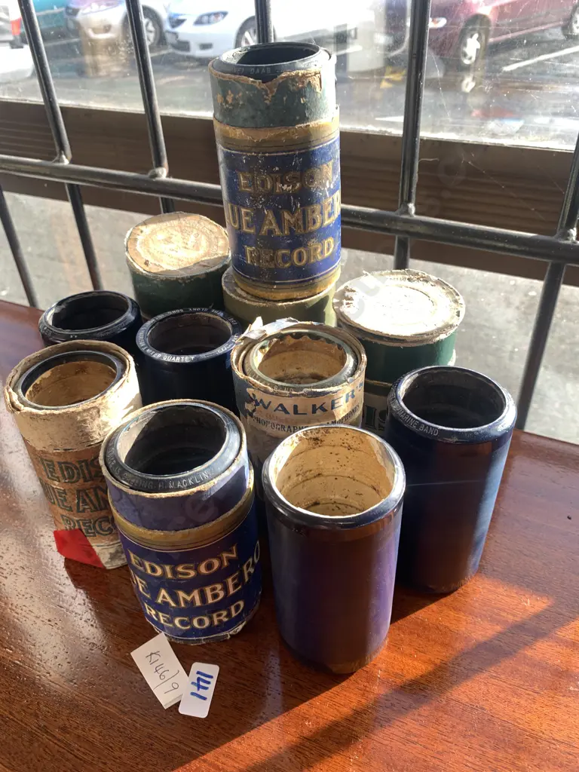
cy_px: 386
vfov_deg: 67.3
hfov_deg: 53.1
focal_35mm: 26
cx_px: 290
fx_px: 580
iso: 25
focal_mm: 4.25
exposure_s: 1/211
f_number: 1.8
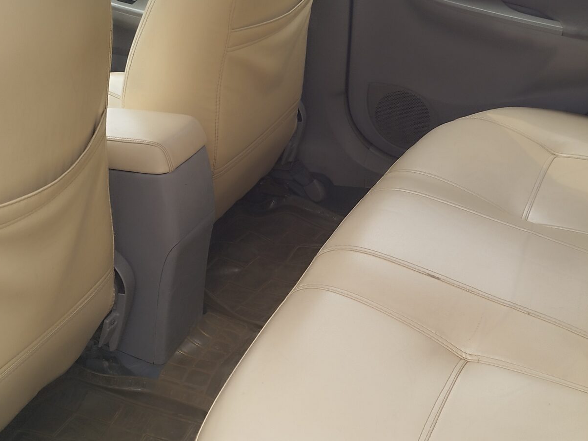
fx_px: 866
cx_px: 313
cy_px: 179
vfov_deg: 28.5
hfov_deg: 37.5
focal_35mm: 51
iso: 50
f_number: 1.89
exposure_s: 1/122
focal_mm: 5.89
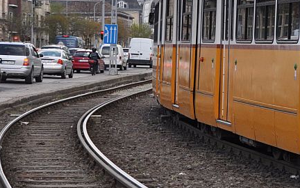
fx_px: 1177
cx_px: 344
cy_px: 5
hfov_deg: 14.1
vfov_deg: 9.1
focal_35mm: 144
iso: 560
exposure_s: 1/1000
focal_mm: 38
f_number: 4.5
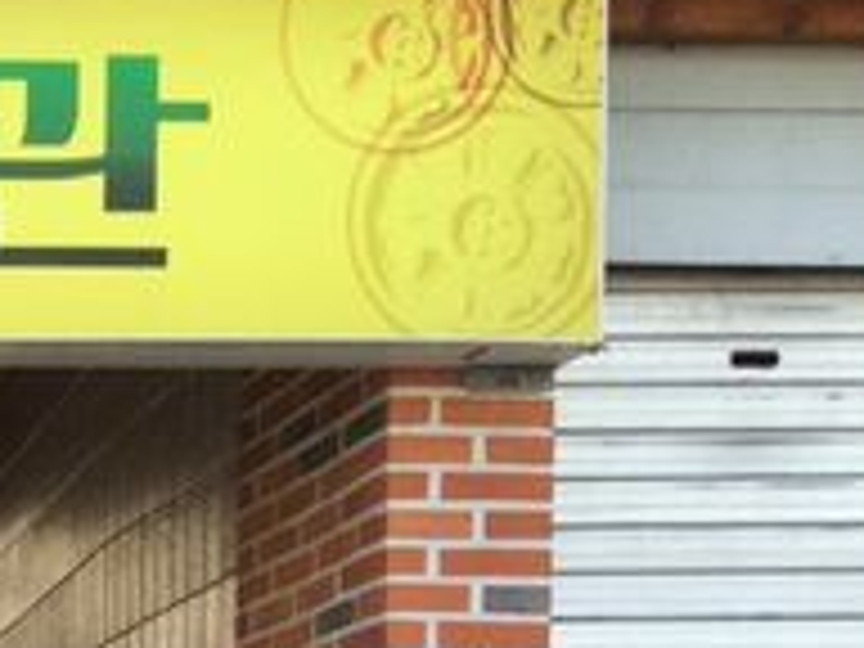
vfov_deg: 11.6
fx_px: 2995
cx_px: -596
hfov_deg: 14.7
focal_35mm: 120
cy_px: 1071
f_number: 2.4
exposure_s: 1/271
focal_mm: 3.3
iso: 32
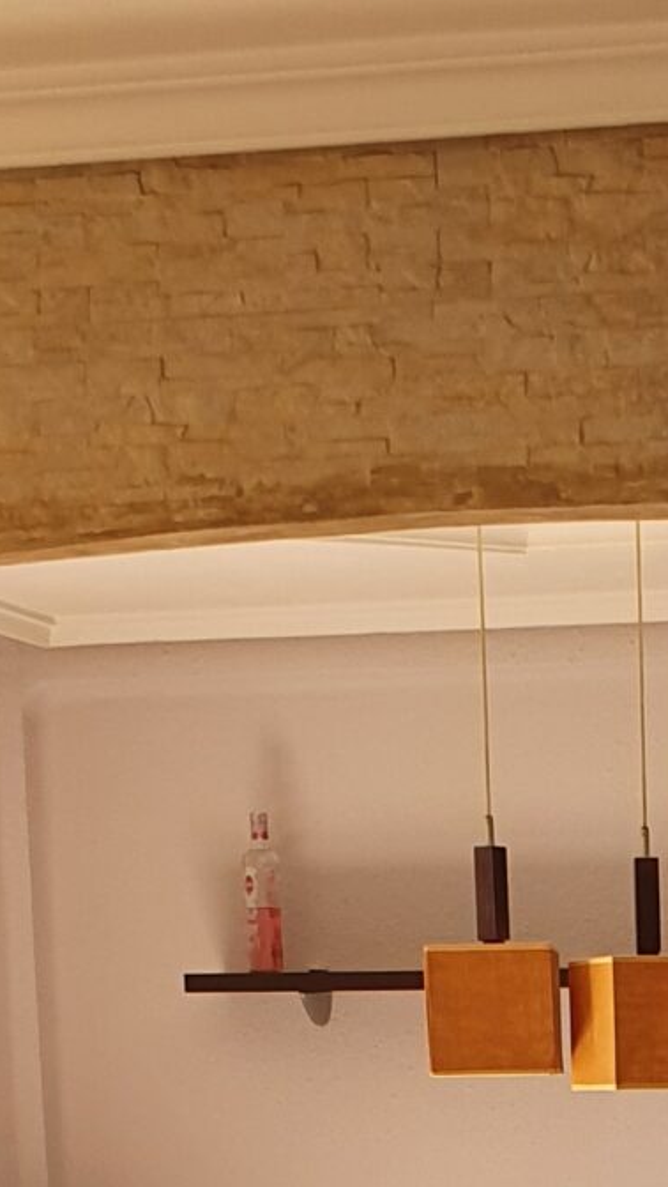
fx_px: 3397
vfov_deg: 17.8
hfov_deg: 11.0
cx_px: 783
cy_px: 1755
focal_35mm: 108
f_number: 2.4
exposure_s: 1/100
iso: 50
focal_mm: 4.3
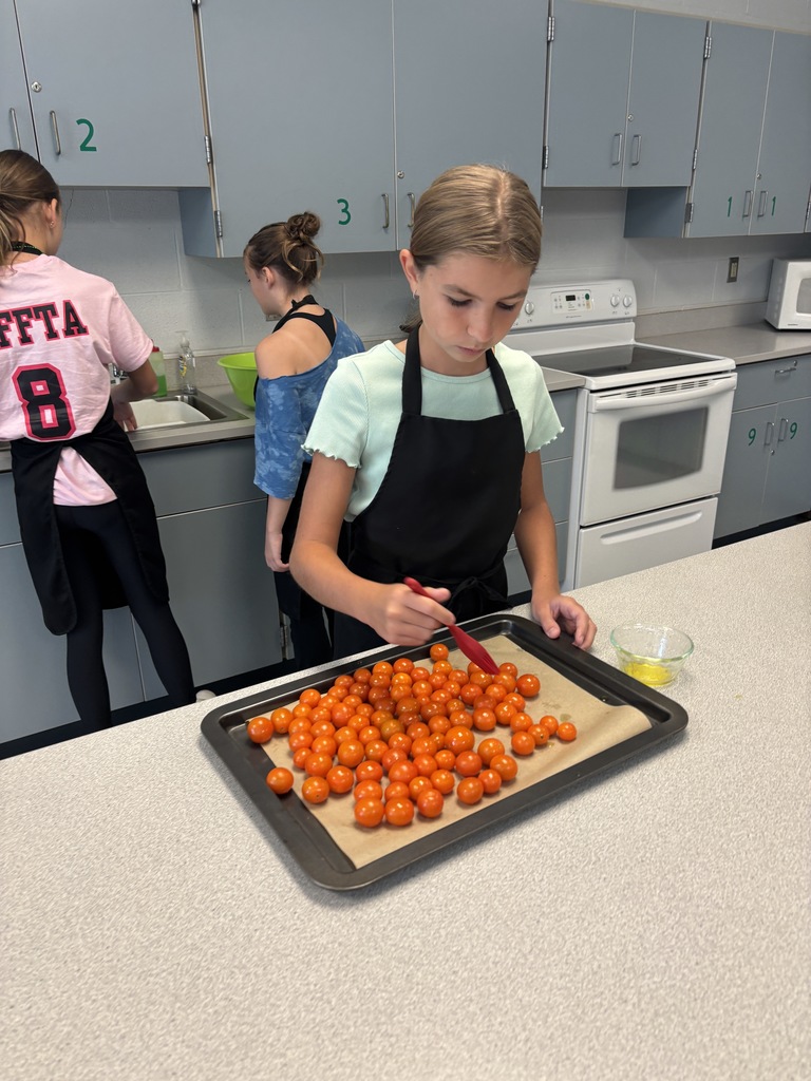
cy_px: 540
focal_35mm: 26
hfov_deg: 53.1
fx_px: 812
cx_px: 406
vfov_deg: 67.3
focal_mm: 5.96
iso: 100
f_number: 1.6
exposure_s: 1/120
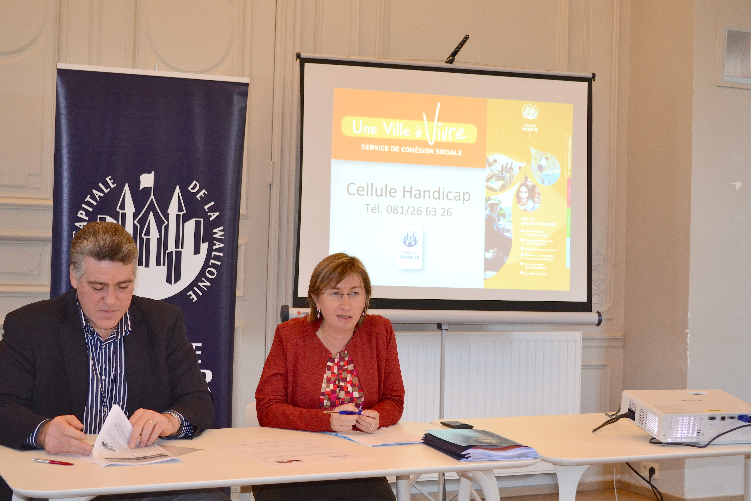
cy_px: 250
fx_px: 1126
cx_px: 376
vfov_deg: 25.1
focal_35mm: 54
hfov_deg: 36.9
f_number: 5
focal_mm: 36
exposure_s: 1/60
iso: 720
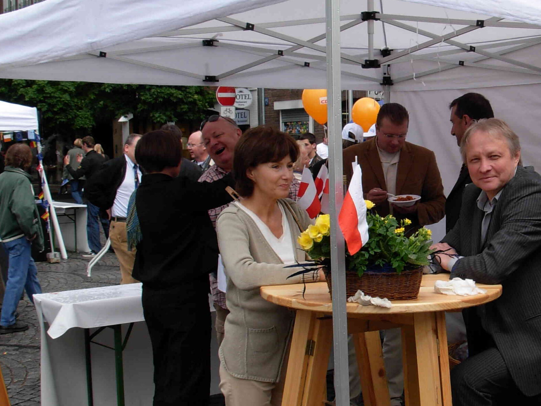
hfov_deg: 30.6
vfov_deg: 23.7
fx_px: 969
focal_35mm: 62
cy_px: 197
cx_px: 419
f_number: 4.9
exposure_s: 1/373
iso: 79
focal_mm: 6.3
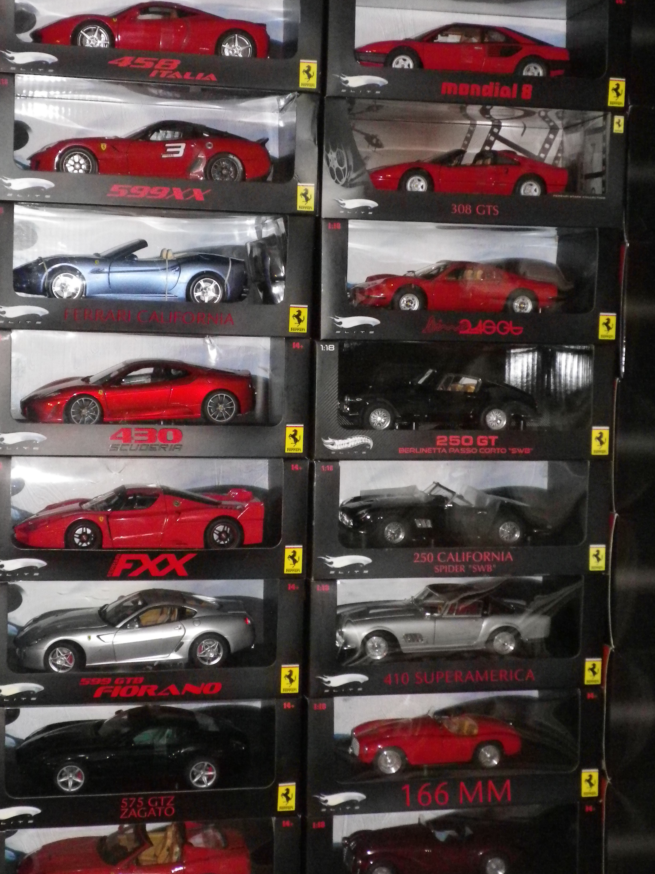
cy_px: 400
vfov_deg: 33.8
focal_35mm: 57
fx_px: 1438
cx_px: 294
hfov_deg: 25.6
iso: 800
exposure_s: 1/50
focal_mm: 8.46
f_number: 4.6
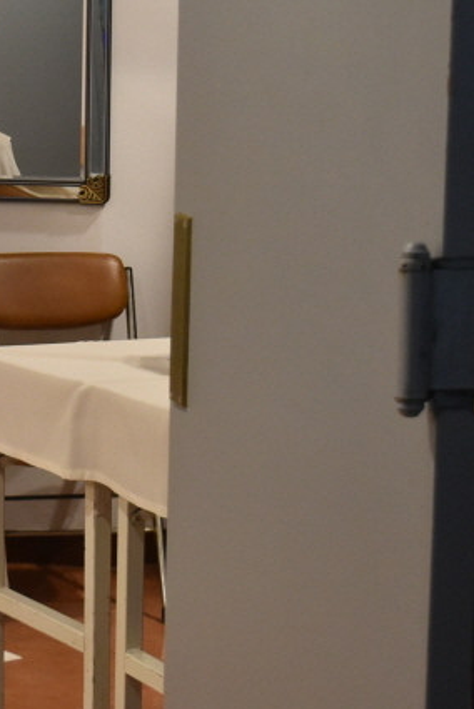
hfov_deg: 11.4
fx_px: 2366
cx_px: 40
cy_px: 249
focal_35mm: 120
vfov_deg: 17.0
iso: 2000
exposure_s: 1/60
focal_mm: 34
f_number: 4.5
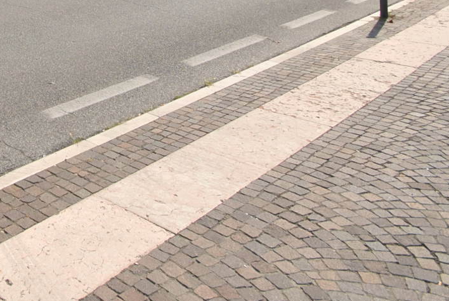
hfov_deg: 36.5
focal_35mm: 41
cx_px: -91
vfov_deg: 26.9
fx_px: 512
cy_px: -102
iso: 100
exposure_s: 1/250
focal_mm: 10
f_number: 8
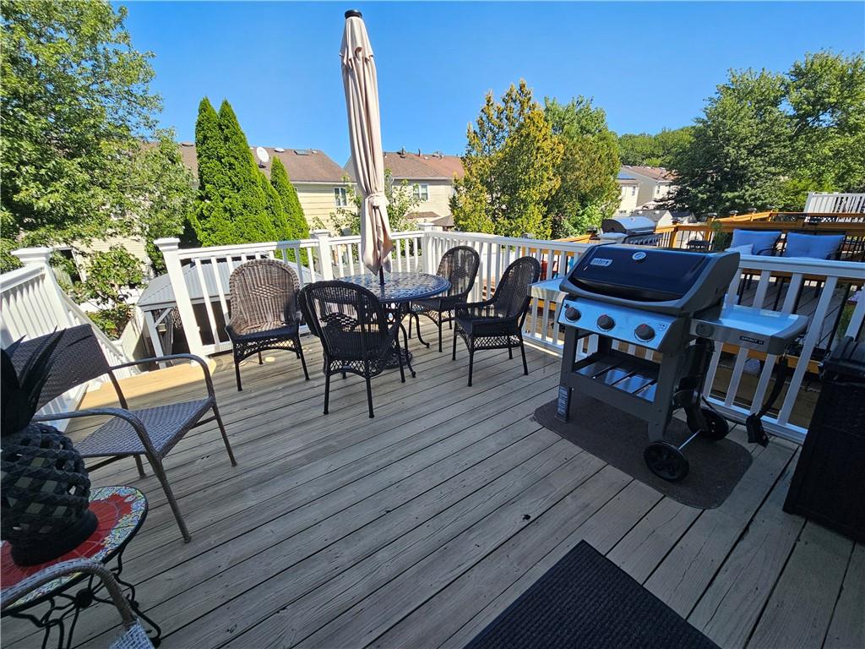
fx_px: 325
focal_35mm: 13
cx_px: 432
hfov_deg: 106.2
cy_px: 324
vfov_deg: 89.9
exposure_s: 1/1139
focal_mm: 2.2
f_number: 2.2
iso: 50
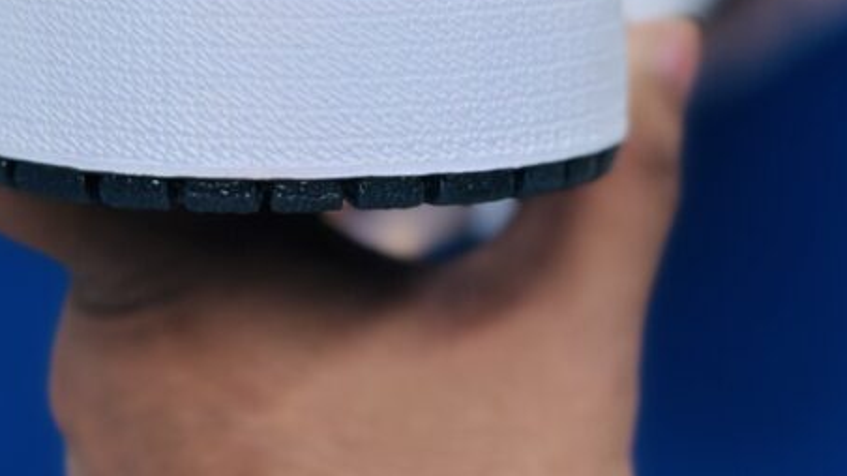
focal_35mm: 108
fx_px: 2425
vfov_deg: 10.9
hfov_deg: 19.7
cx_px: 279
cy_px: -203
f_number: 1.78
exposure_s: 1/100
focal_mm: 6.86
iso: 64
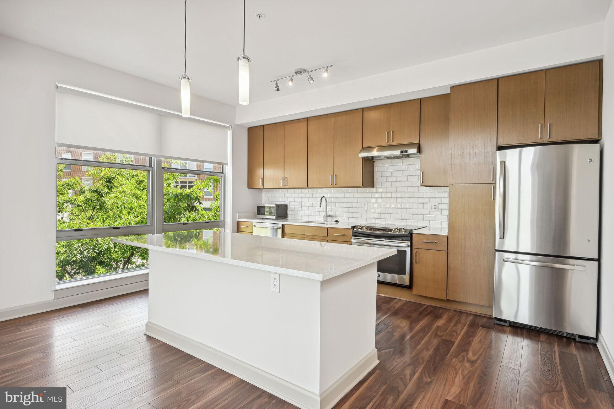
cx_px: 307
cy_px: 204
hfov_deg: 90.0
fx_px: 307
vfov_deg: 67.4
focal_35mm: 18
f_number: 8
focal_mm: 18
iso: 200
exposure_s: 1/20
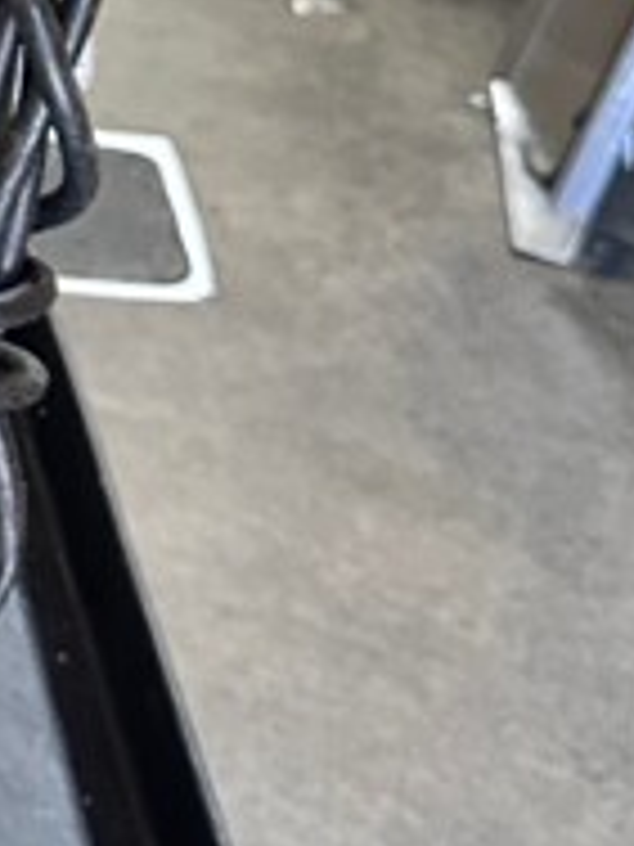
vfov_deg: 18.1
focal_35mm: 104
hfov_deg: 12.8
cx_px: -544
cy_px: -124
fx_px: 2540
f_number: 1.78
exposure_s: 1/60
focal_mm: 6.86
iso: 400
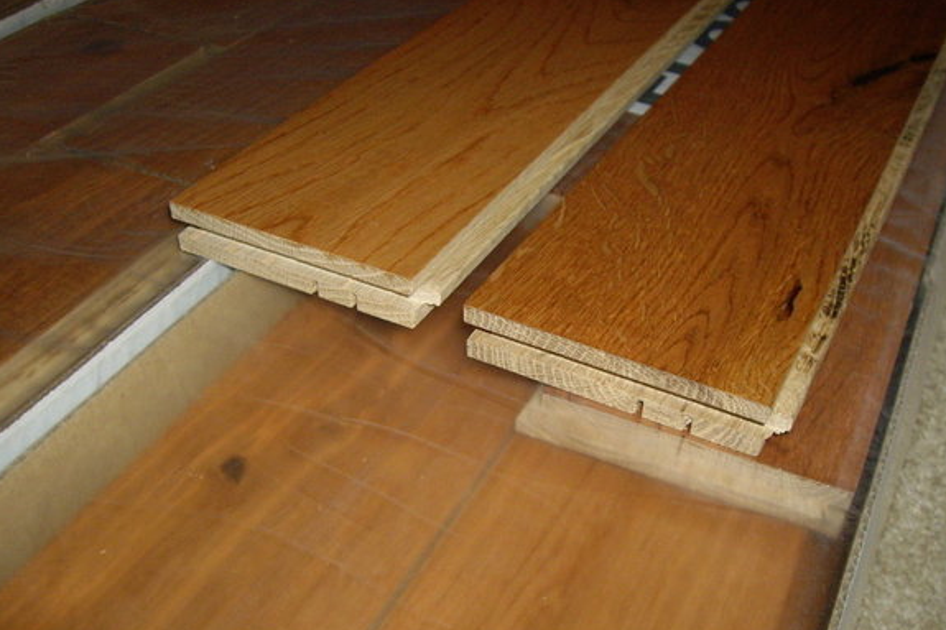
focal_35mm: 44
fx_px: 1156
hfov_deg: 44.5
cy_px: 334
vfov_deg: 30.5
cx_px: 513
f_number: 2.7
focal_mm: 6.2
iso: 200
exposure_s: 1/40
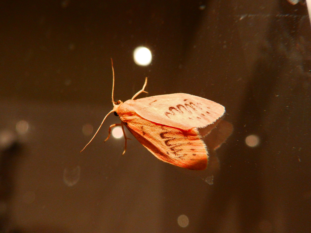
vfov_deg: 44.2
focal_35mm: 32
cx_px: 156
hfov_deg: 56.8
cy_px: 116
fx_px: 287
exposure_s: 1/30
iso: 400
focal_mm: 5.7
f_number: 3.7
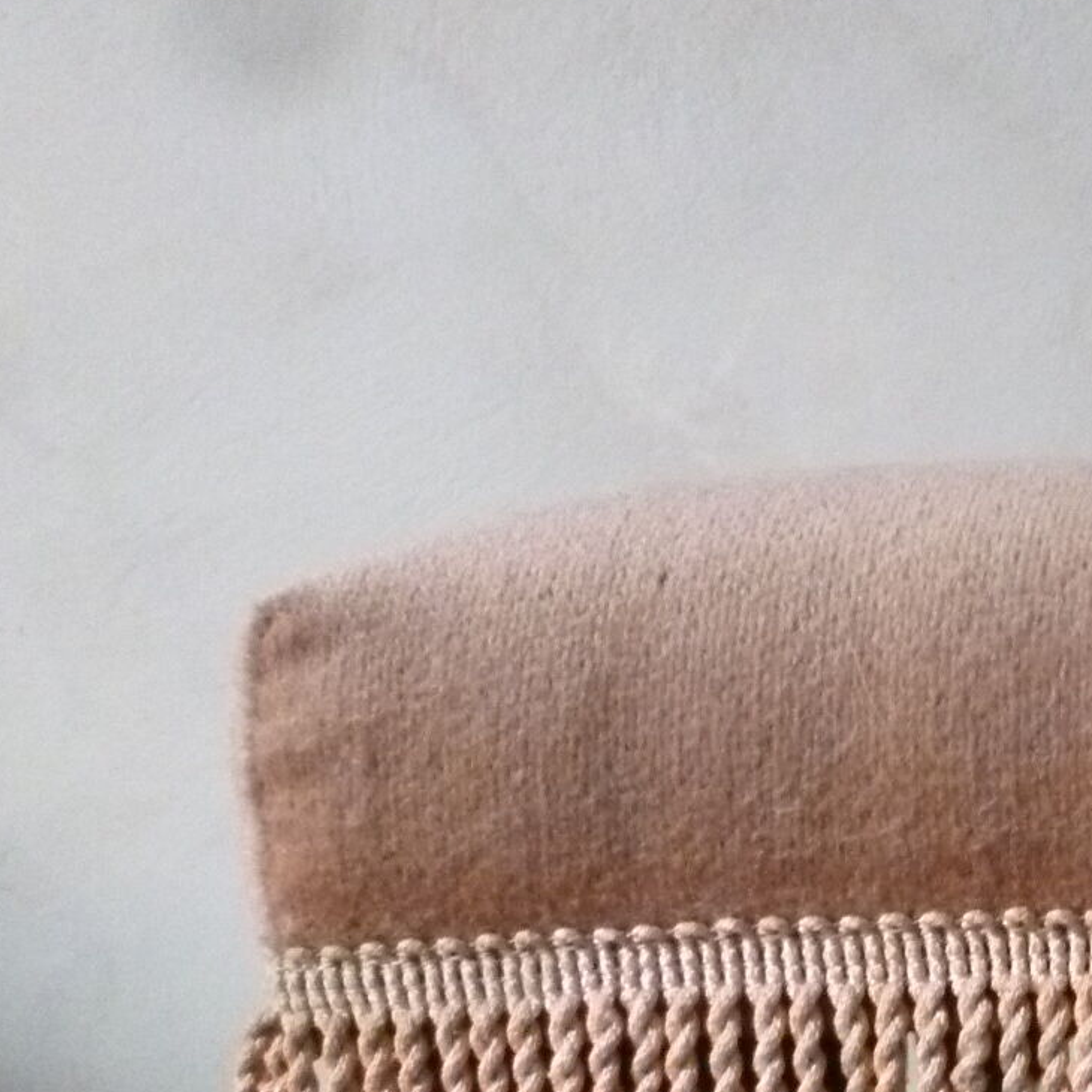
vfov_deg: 26.0
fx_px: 2213
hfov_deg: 25.0
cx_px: 1306
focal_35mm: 62
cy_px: 1138
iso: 1000
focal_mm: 4.5
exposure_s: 1/15
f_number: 2.8
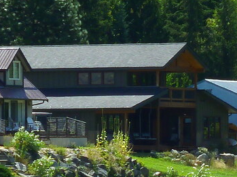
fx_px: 6279
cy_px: 138
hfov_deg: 2.2
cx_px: 101
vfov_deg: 1.6
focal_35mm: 918
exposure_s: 1/125
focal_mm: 36
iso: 80
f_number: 5.9
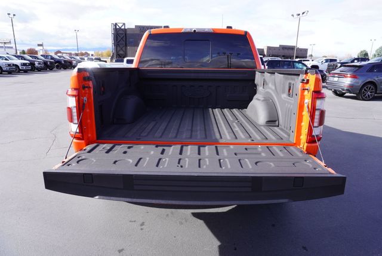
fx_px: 255
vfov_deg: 53.2
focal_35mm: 24
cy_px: 128
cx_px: 191
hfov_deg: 73.7
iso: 100
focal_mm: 16
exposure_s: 1/100
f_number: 7.1
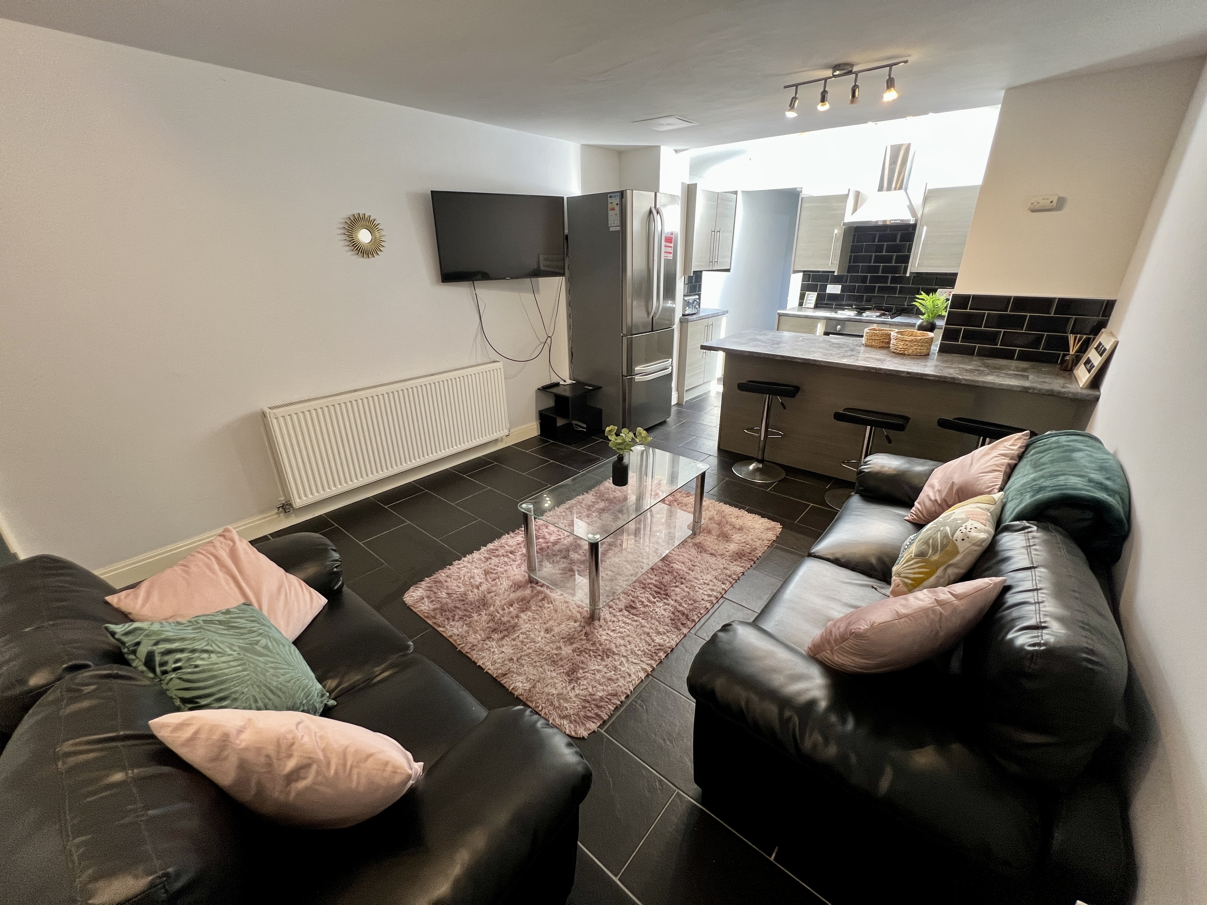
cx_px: 604
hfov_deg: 106.2
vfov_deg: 89.9
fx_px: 453
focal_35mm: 13
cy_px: 452
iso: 200
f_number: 1.8
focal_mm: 1.57
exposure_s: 1/50
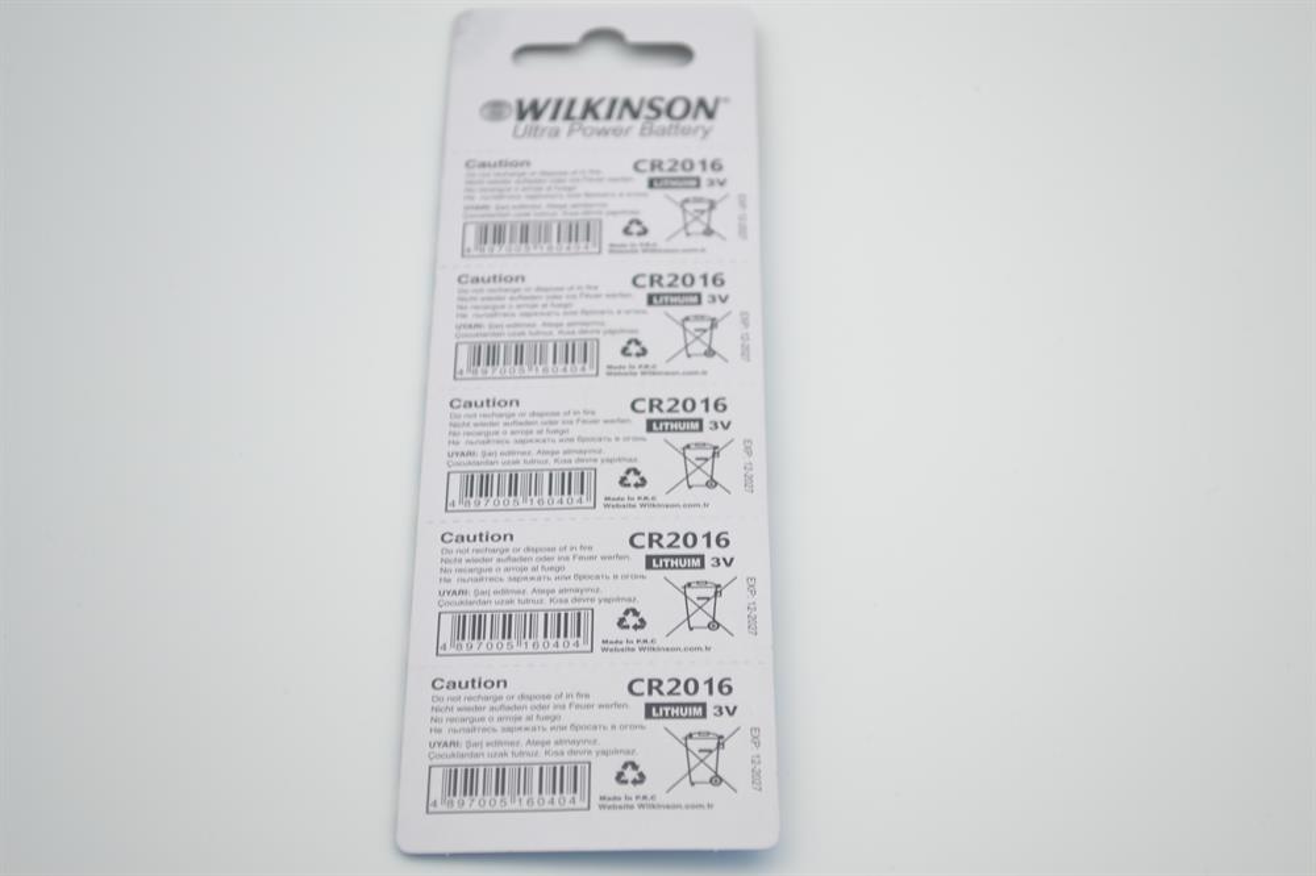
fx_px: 2741
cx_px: 658
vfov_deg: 18.2
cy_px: 438
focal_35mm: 75
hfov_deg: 27.0
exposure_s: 1/60
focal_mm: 50
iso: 100
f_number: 5.6
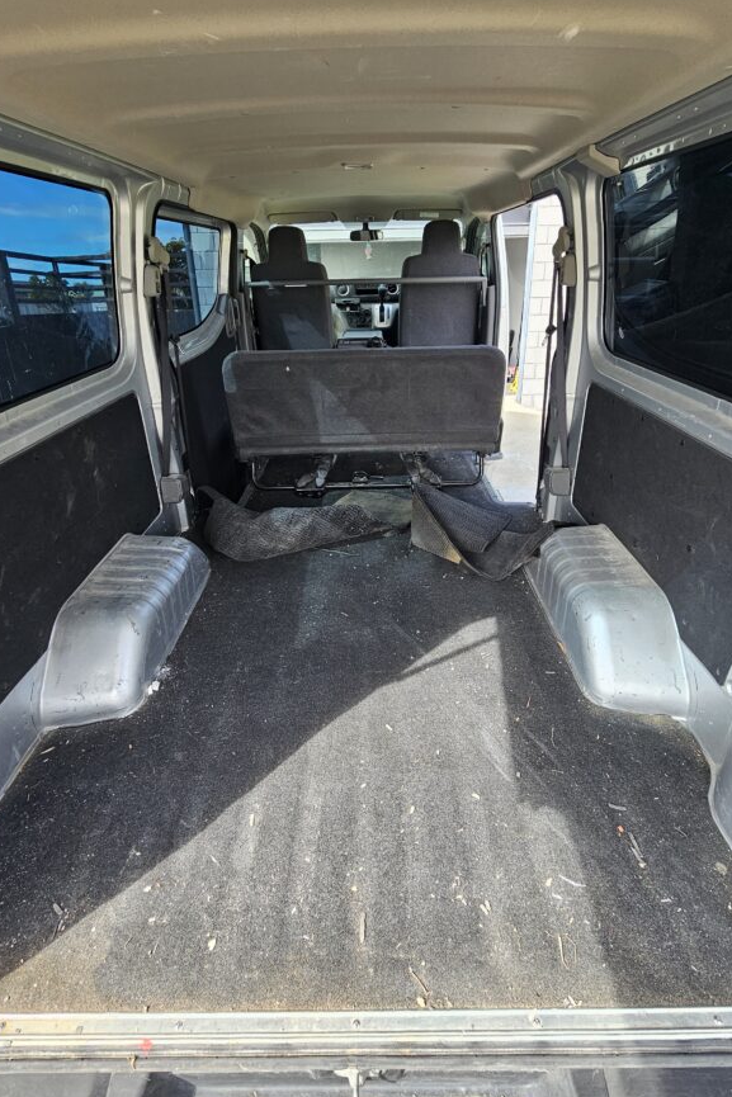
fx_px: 488
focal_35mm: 16
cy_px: 501
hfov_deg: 73.8
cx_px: 370
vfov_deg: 96.5
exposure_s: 1/267
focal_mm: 2.2
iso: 64
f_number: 2.2
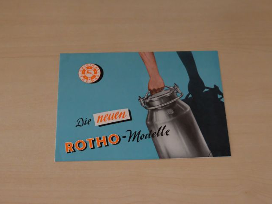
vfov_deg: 29.7
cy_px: 102
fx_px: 385
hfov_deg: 38.9
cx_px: 139
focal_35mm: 49
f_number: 5.6
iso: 12800
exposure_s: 1/320
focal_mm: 30.2
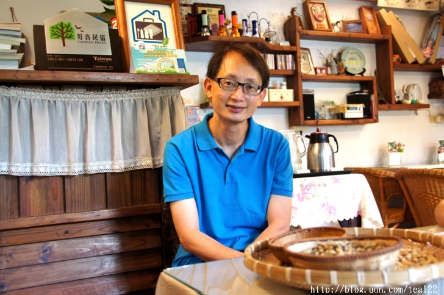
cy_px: 148
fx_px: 481
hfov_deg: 49.6
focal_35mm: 39
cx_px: 222
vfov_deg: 34.1
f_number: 4
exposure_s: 1/40
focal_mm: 26
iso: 1000
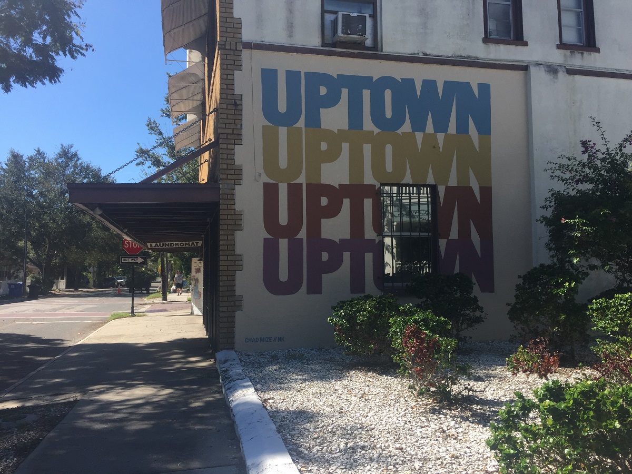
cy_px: 237
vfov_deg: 48.2
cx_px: 316
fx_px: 529
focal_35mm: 29
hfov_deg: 61.7
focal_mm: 4.15
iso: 32
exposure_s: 1/1236
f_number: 2.2
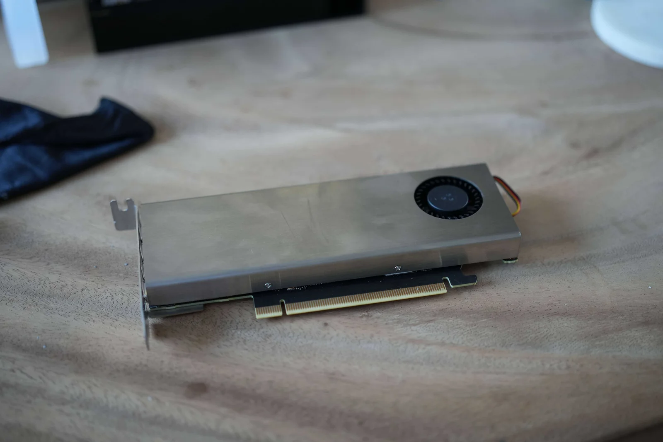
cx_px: 332
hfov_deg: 39.6
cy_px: 221
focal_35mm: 50
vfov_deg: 27.0
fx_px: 921
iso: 1000
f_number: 2.5
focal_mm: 50
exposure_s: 1/50
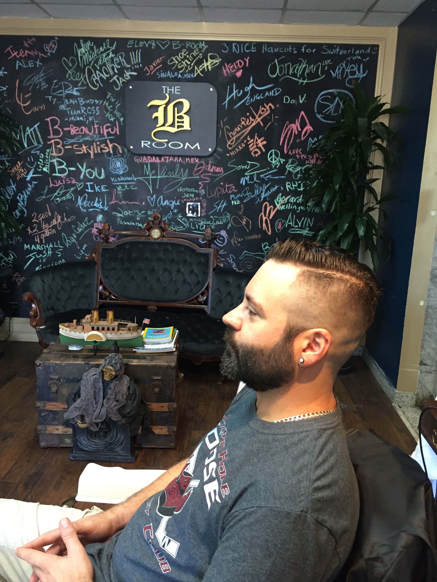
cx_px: 218
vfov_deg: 61.7
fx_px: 488
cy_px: 291
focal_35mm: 29
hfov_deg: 48.2
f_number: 2.2
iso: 160
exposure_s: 1/30
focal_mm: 4.15
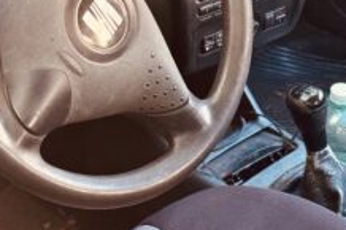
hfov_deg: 19.8
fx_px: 989
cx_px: 105
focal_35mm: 103
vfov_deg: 13.2
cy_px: 21
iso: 250
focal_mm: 6.76
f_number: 1.78
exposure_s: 1/60
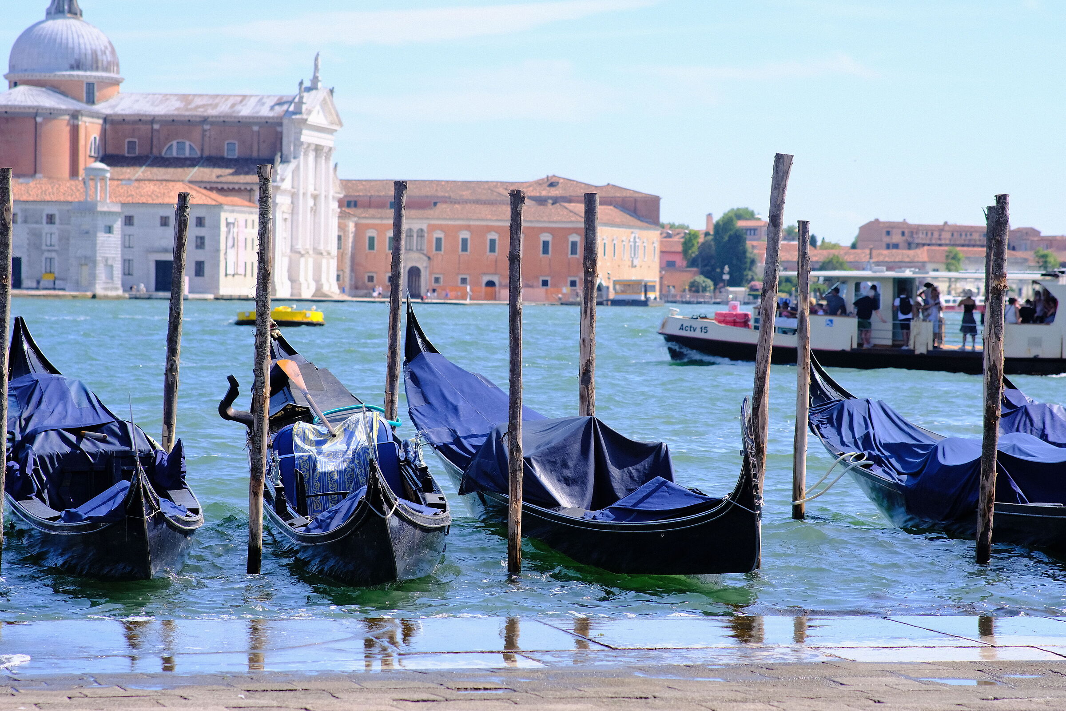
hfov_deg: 16.0
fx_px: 3790
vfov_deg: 10.7
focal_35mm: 128
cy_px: 356
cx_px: 533
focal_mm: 85
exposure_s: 1/2000
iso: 640
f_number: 3.6
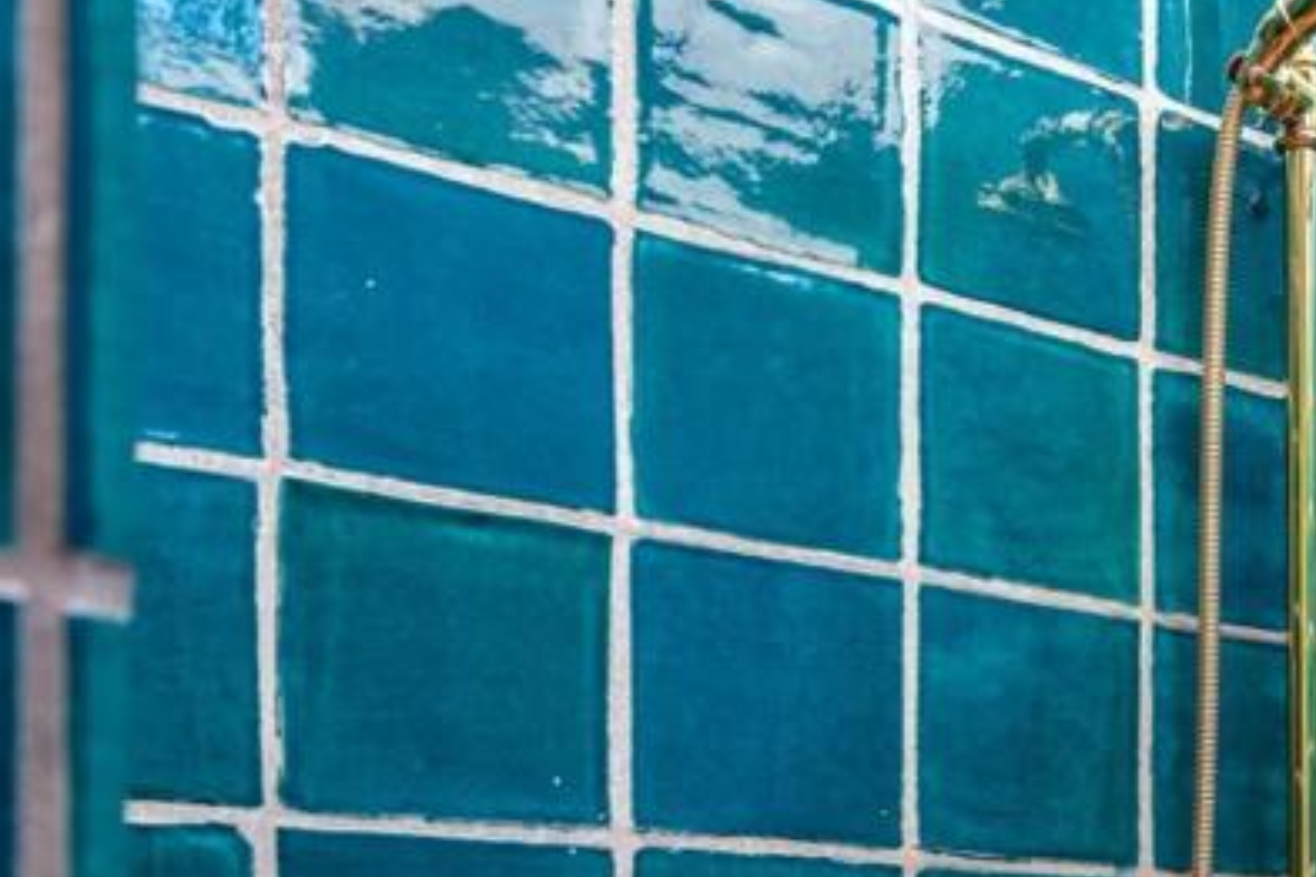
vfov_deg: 21.1
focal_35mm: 60
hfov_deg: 29.7
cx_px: 1487
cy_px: 1036
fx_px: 2193
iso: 100
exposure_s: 1/3
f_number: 2.8
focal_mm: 23
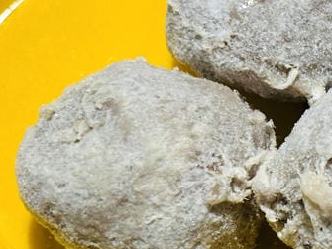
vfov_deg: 8.6
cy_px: 144
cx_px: 411
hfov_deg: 11.3
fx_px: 1649
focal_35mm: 172
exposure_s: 1/60
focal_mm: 6.86
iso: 80
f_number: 1.78
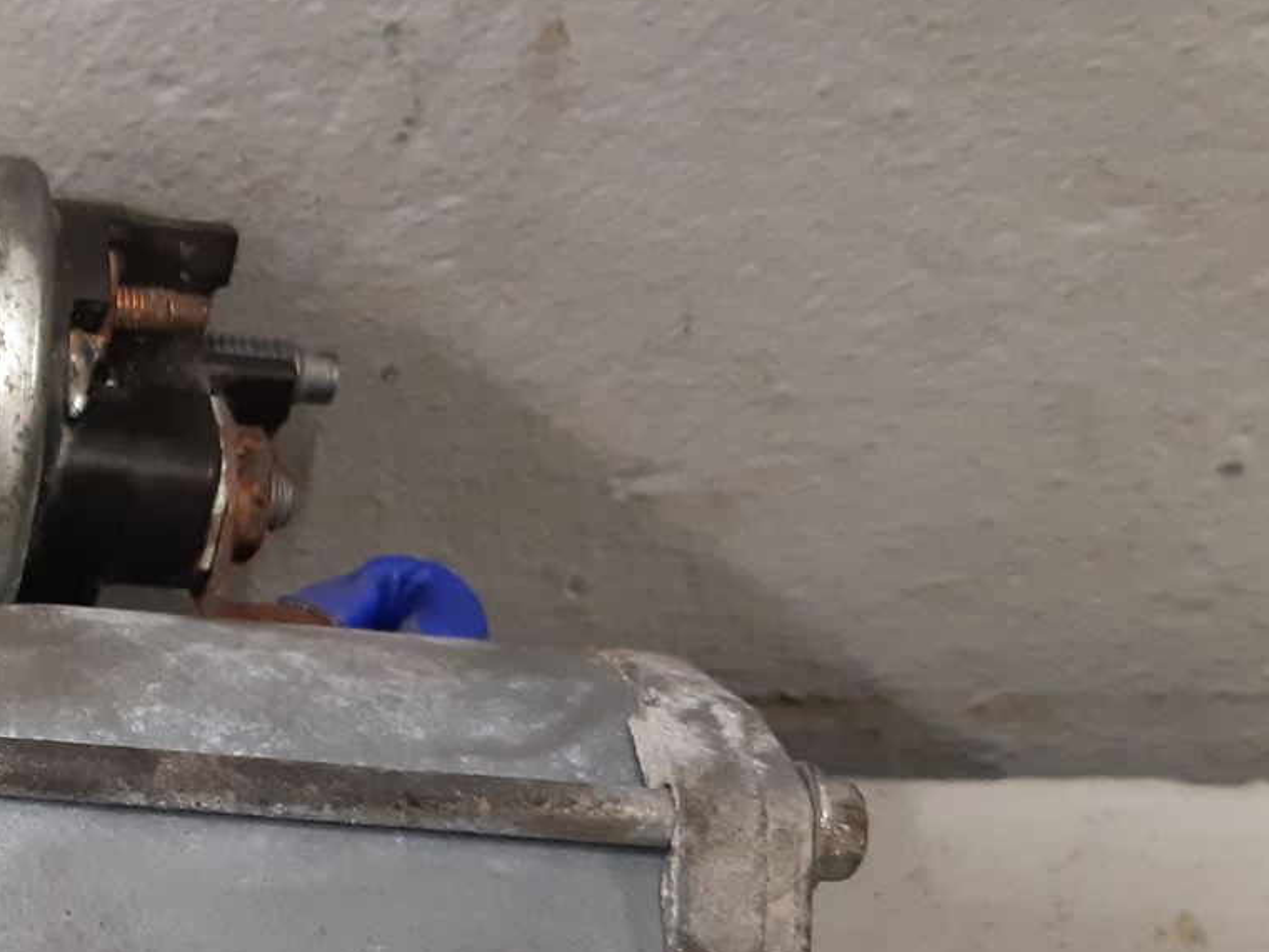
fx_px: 2567
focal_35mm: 70
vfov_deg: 20.9
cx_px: -247
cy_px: 655
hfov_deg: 25.1
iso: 200
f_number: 1.7
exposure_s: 1/50
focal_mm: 3.93
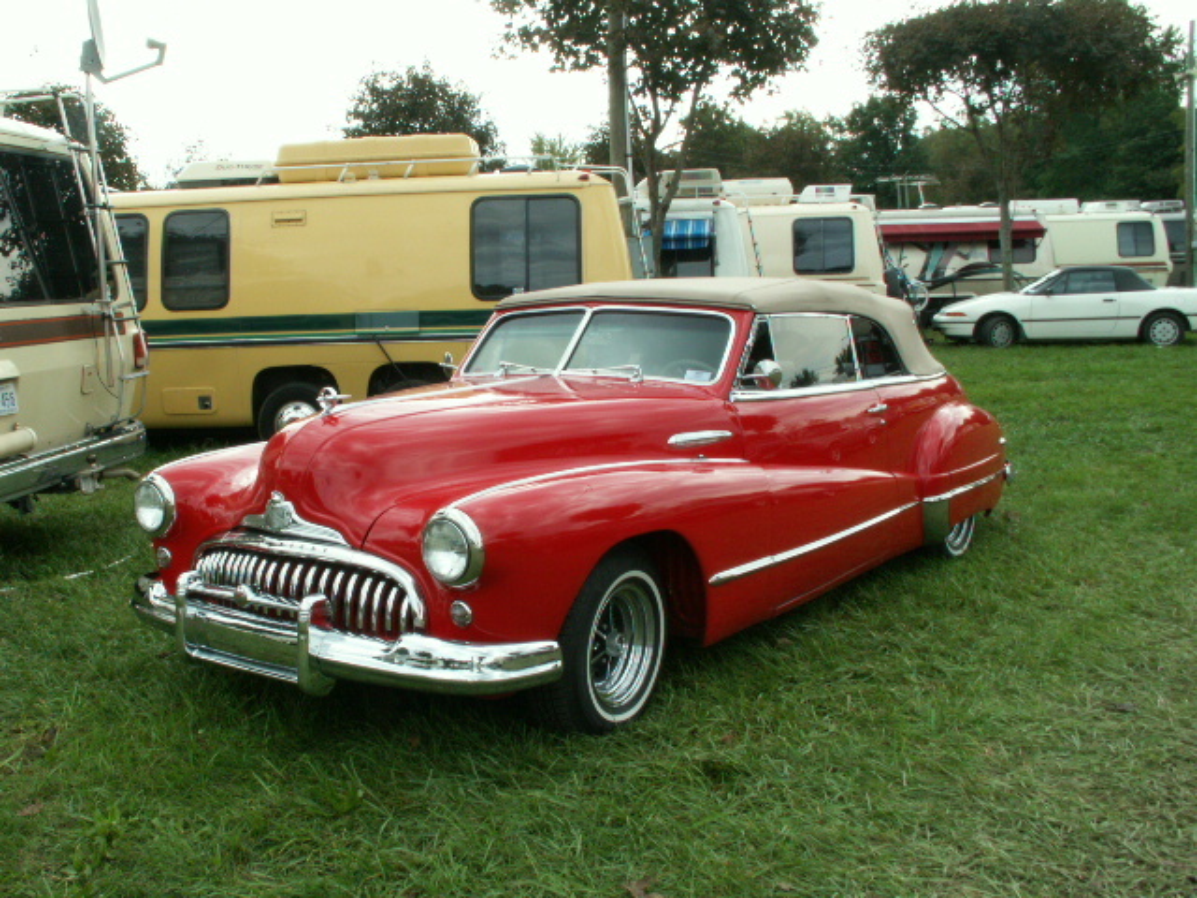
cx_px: 598
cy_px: 449
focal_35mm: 35
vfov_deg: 40.7
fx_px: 1210
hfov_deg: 52.6
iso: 50
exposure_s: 1/50
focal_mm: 5.86
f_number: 8
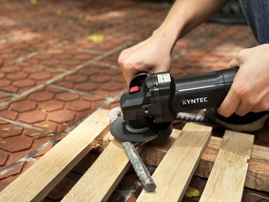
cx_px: 134
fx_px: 373
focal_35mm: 48
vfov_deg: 30.3
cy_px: 101
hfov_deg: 39.7
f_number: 1.78
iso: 80
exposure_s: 1/373
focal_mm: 6.86
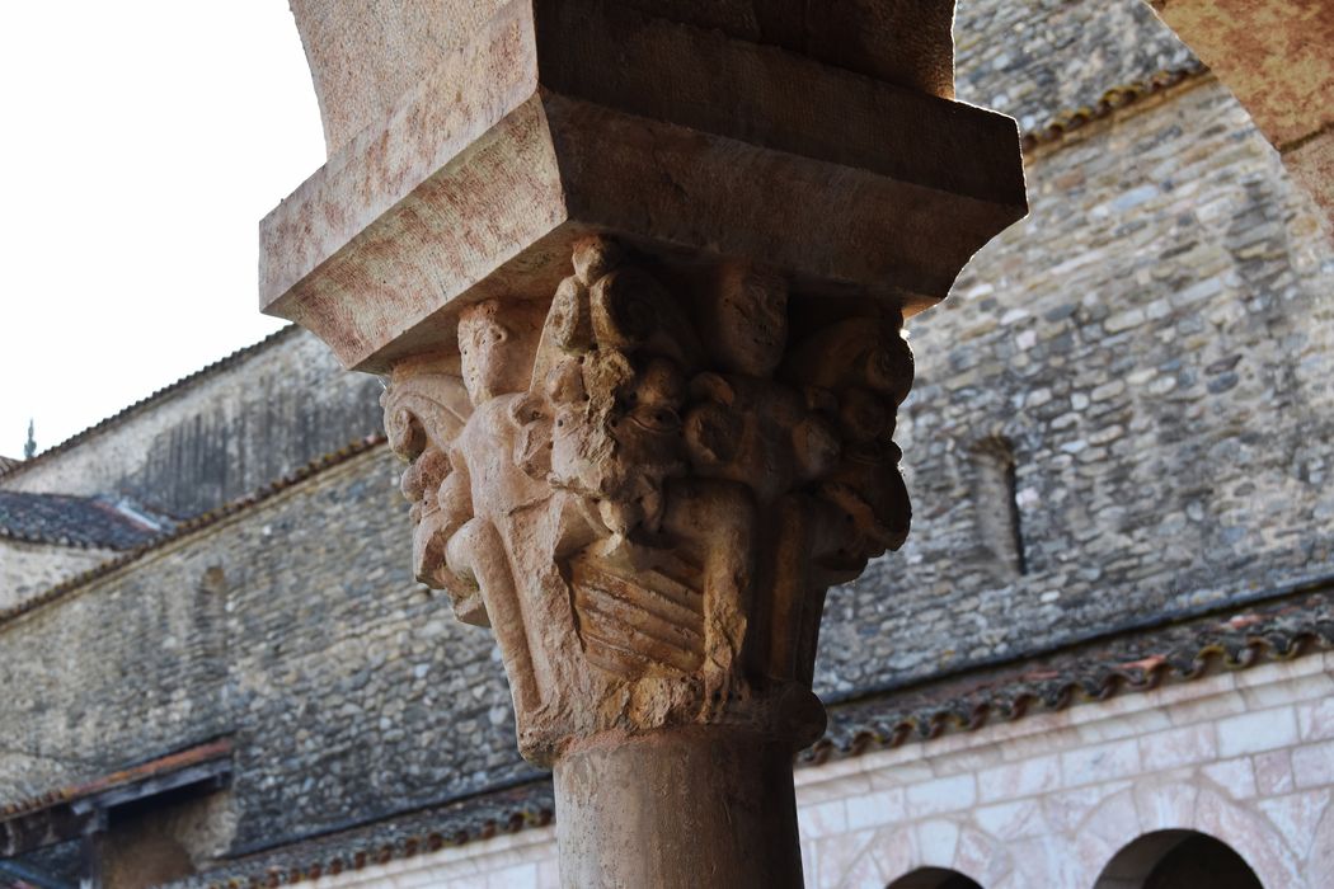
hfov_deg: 35.1
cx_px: 667
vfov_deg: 23.8
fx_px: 2112
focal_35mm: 57
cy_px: 444
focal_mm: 38
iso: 400
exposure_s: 1/200
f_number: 7.1
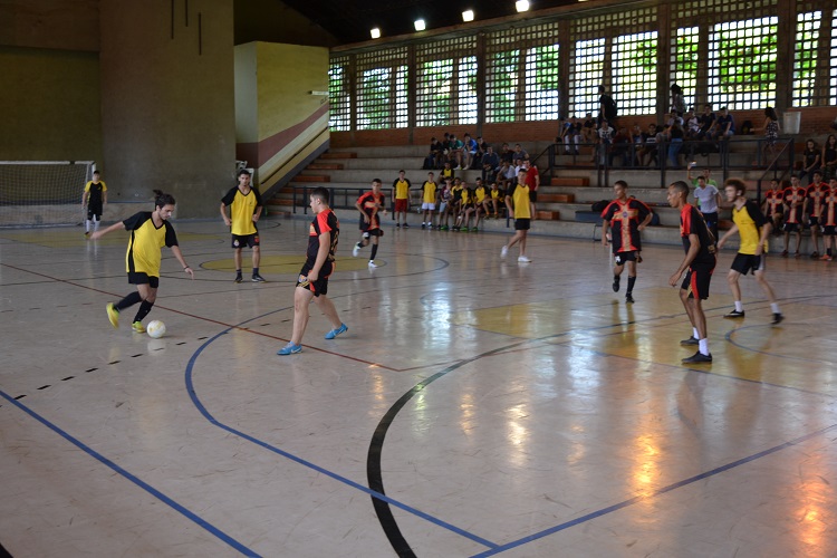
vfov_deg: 33.0
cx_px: 418
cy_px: 279
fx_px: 942
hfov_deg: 47.9
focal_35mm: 40
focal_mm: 27
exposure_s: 1/80
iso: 400
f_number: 4.5
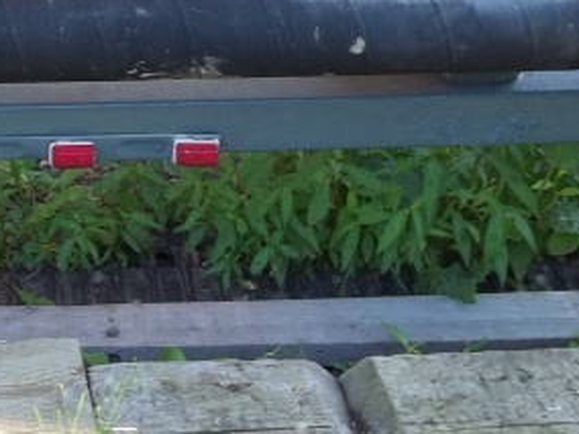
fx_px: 1505
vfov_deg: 15.9
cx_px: -43
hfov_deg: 20.8
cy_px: -63
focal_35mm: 90
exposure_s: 1/60
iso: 64
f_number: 2.9
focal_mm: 5.7
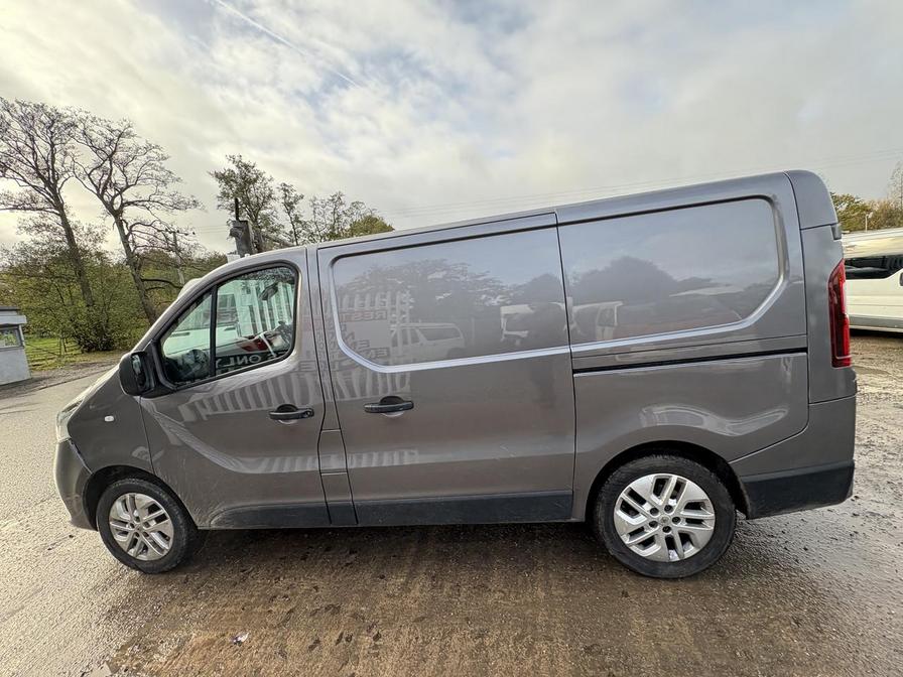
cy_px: 338
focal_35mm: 14
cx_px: 452
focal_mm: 2.22
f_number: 2.2
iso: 64
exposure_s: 1/294
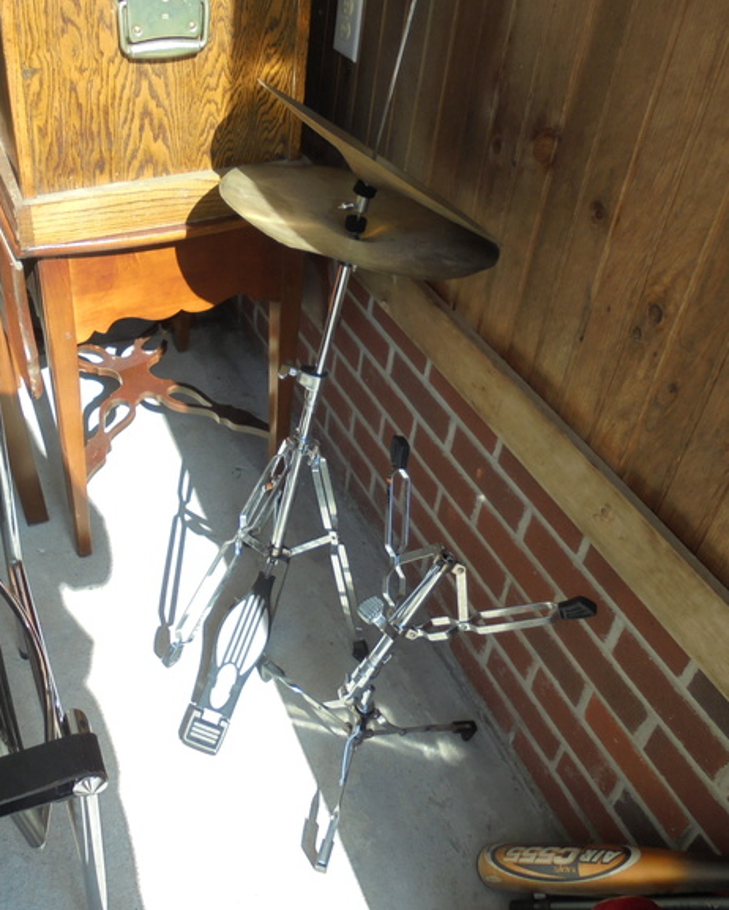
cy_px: 456
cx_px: 274
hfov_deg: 43.0
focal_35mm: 34
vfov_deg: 52.8
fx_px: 916
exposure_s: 1/250
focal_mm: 4.6
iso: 100
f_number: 3.5
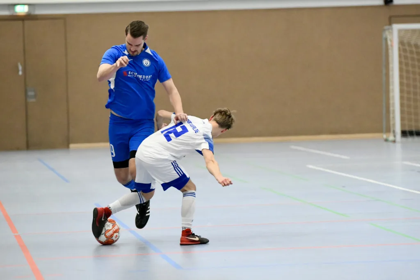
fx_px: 1633
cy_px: 140
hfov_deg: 14.7
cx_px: 210
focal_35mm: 140
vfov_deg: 9.8
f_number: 2.8
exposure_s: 1/1600
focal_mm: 140
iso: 14400
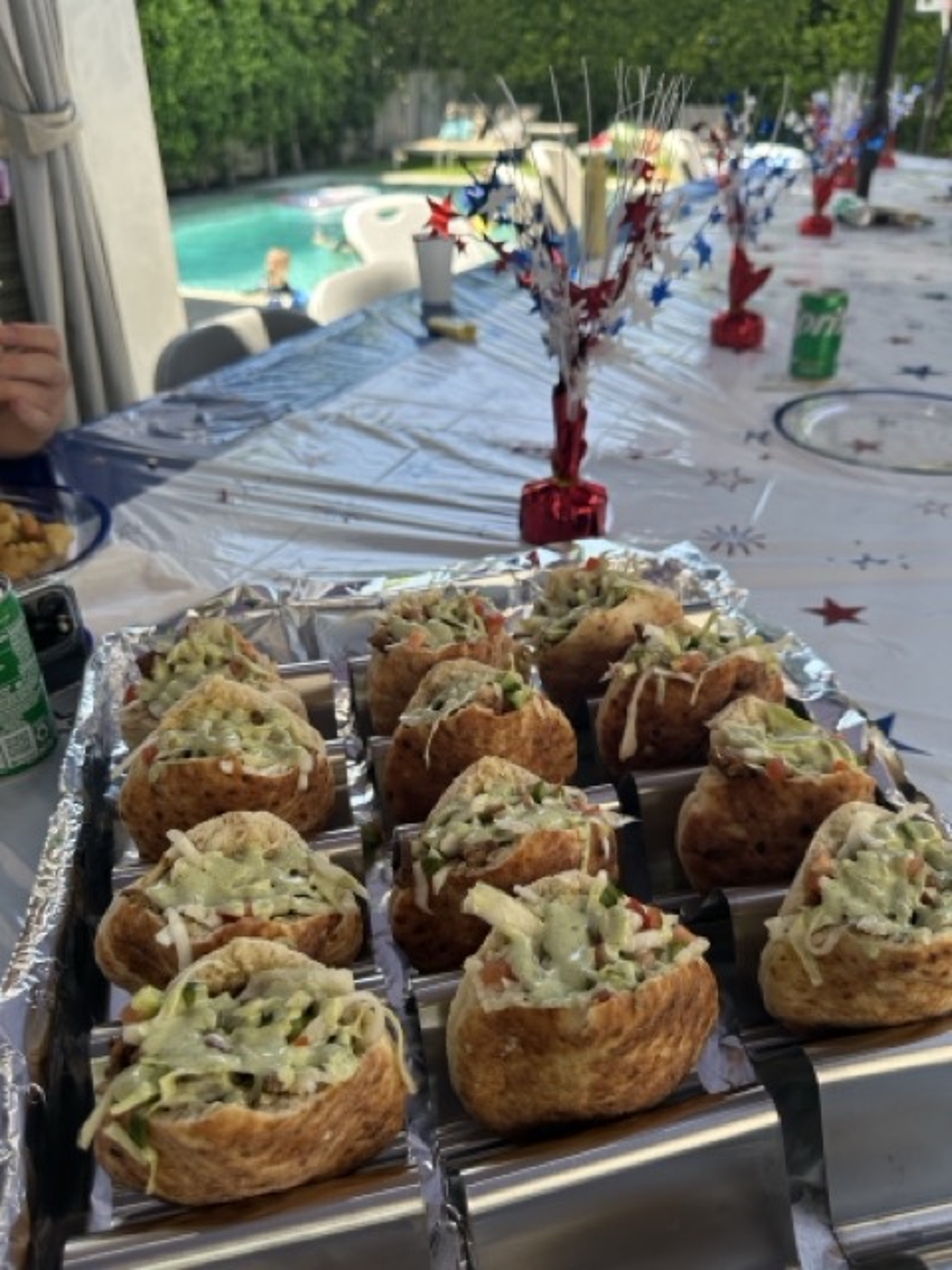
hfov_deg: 56.8
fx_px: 880
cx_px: 476
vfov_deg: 71.6
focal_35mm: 24
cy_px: 635
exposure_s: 1/638
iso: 80
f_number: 1.78
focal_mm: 6.86
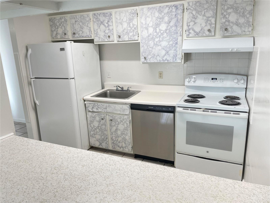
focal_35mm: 26
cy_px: 102
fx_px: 203
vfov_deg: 53.1
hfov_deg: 67.3
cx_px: 135
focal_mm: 4.2
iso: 100
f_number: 1.6
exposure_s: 1/120
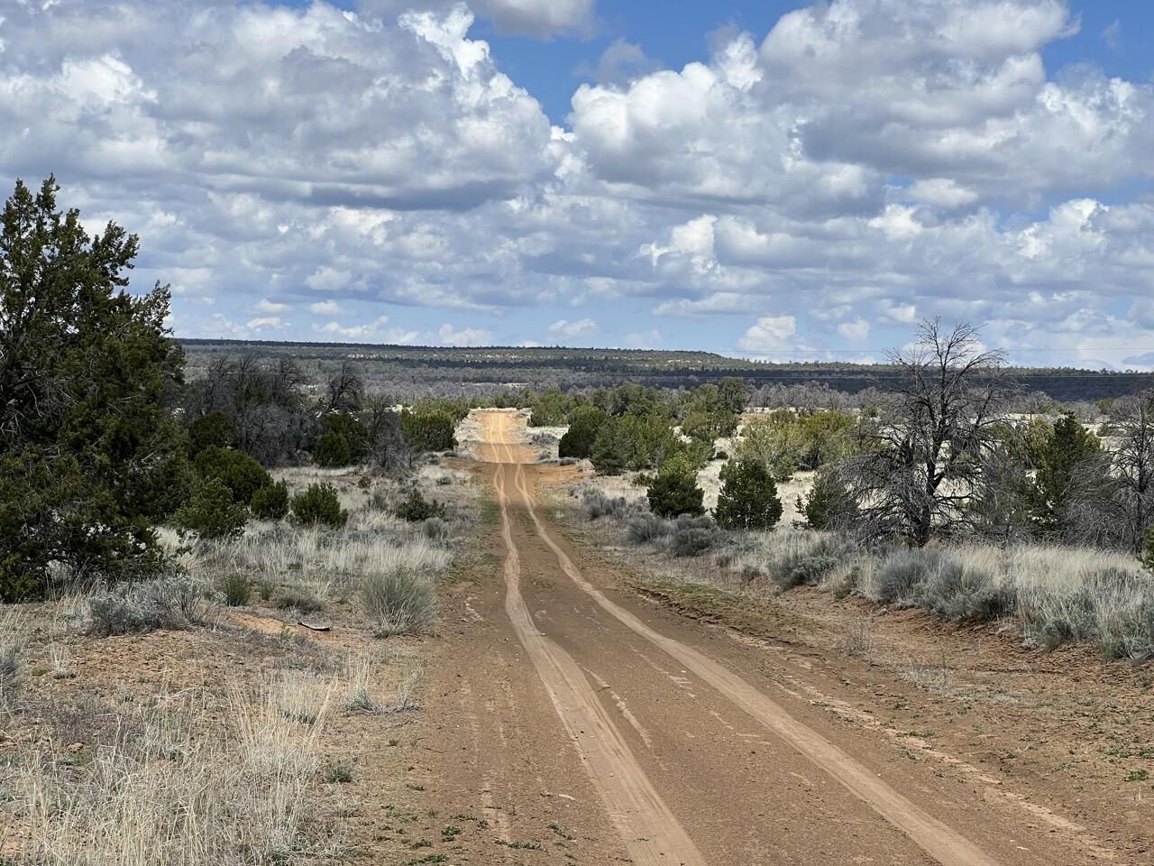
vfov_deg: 19.1
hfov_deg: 25.3
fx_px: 2567
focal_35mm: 77
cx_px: 577
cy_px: 433
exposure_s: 1/1107
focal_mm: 9
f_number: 2.8
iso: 32
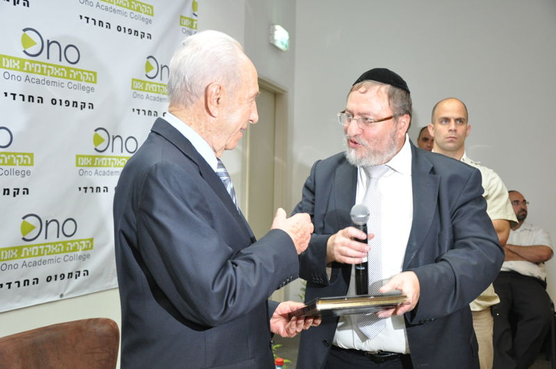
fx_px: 648
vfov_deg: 31.8
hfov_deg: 46.5
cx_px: 278
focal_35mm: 42
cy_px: 184
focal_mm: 28
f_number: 4
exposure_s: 1/60
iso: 800
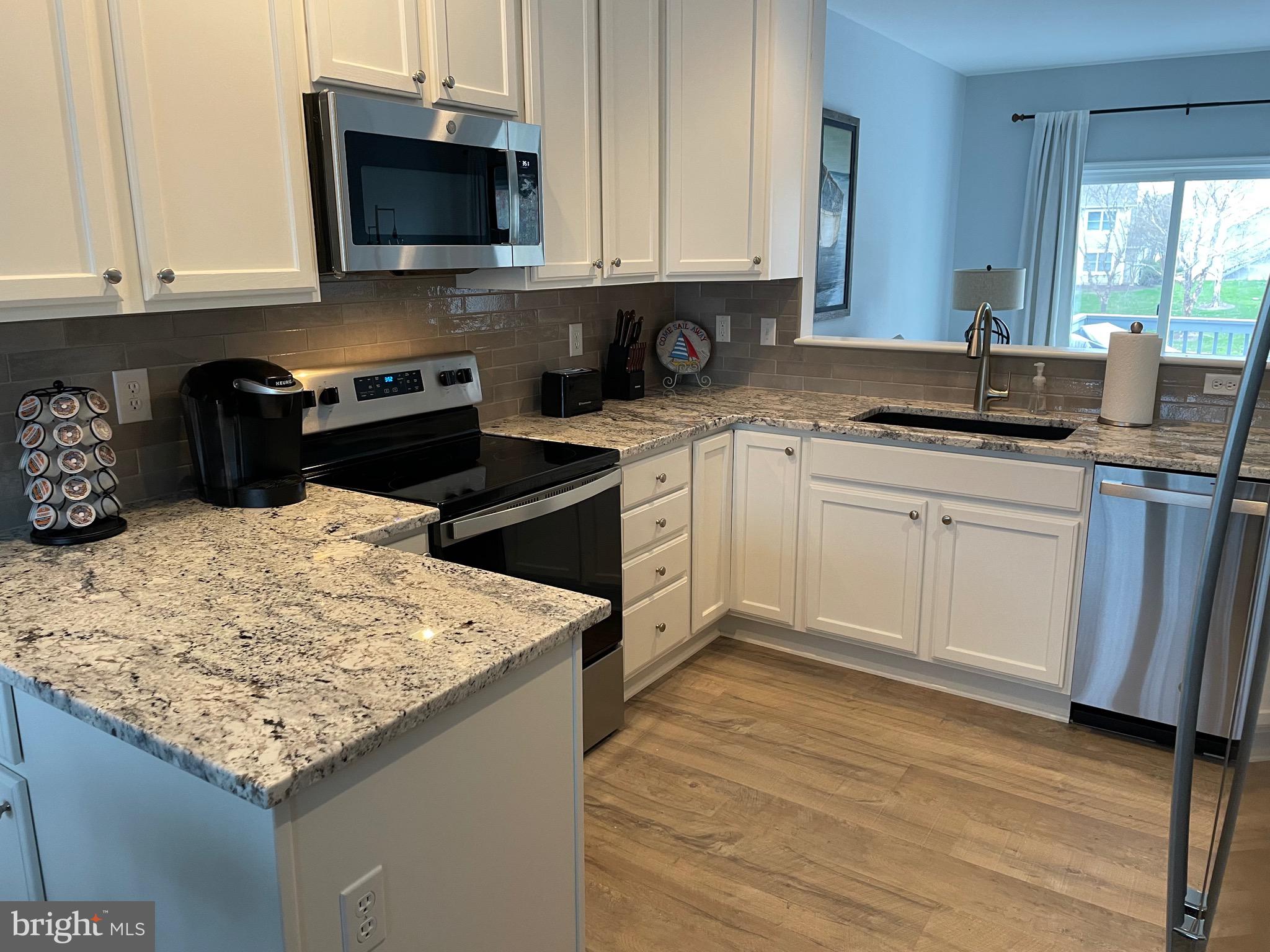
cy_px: 476
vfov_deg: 53.1
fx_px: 954
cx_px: 635
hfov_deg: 67.3
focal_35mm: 26
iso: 125
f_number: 1.6
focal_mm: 4.2
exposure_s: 1/60
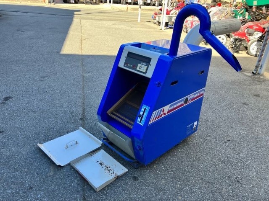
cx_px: 134
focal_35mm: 28
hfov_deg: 63.4
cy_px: 100
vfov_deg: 49.7
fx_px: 218
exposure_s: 1/219
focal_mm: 3.99
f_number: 1.8
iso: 32
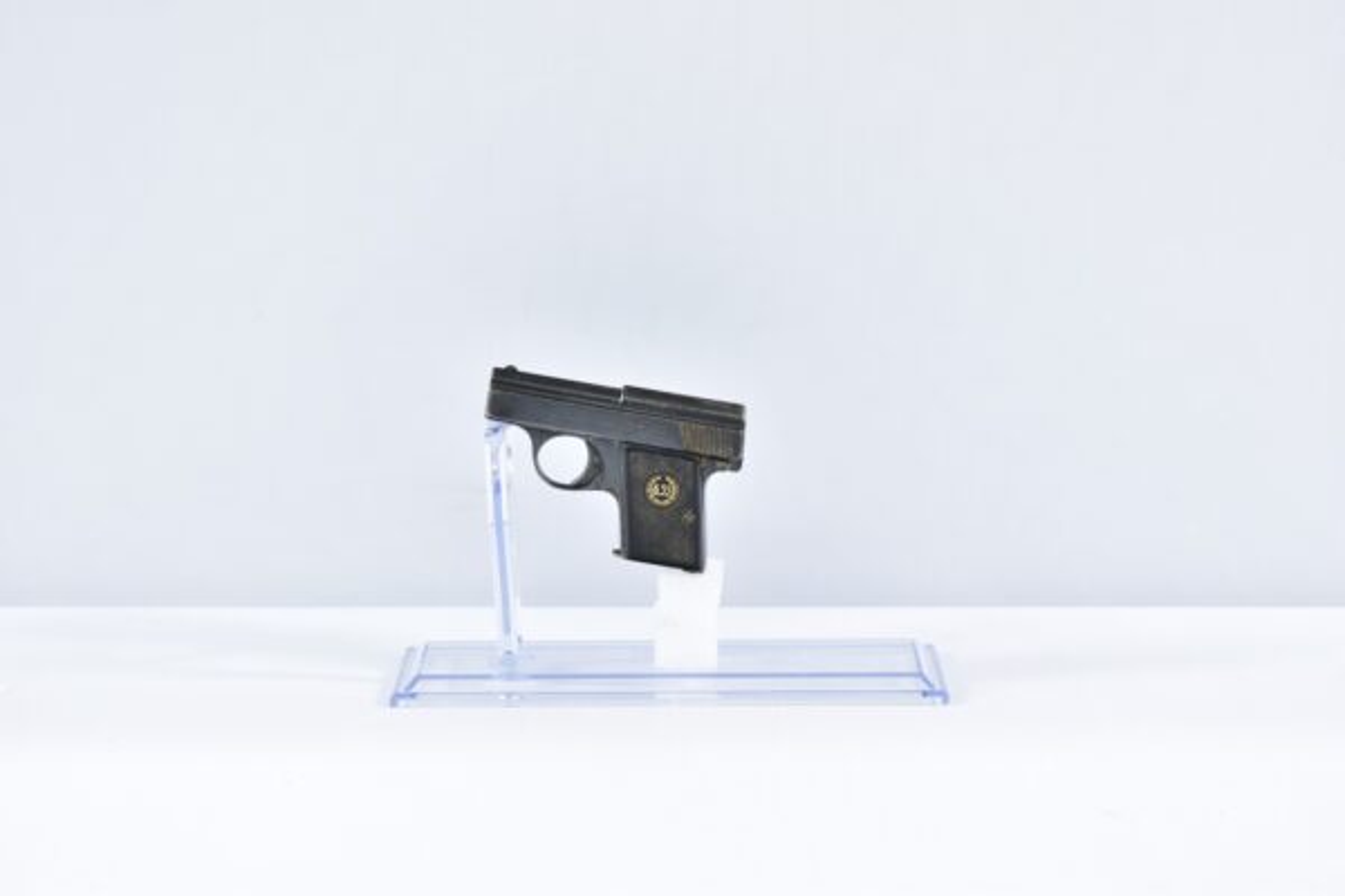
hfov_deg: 27.0
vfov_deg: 18.2
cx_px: 672
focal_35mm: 75
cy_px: 448
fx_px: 2802
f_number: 5.6
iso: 640
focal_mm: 50
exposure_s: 1/20
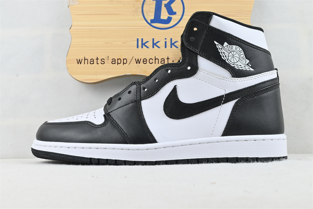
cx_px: 156
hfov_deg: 43.0
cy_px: 104
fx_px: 398
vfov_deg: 29.4
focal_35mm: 46
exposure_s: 1/10
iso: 100
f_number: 10
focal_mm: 30.5
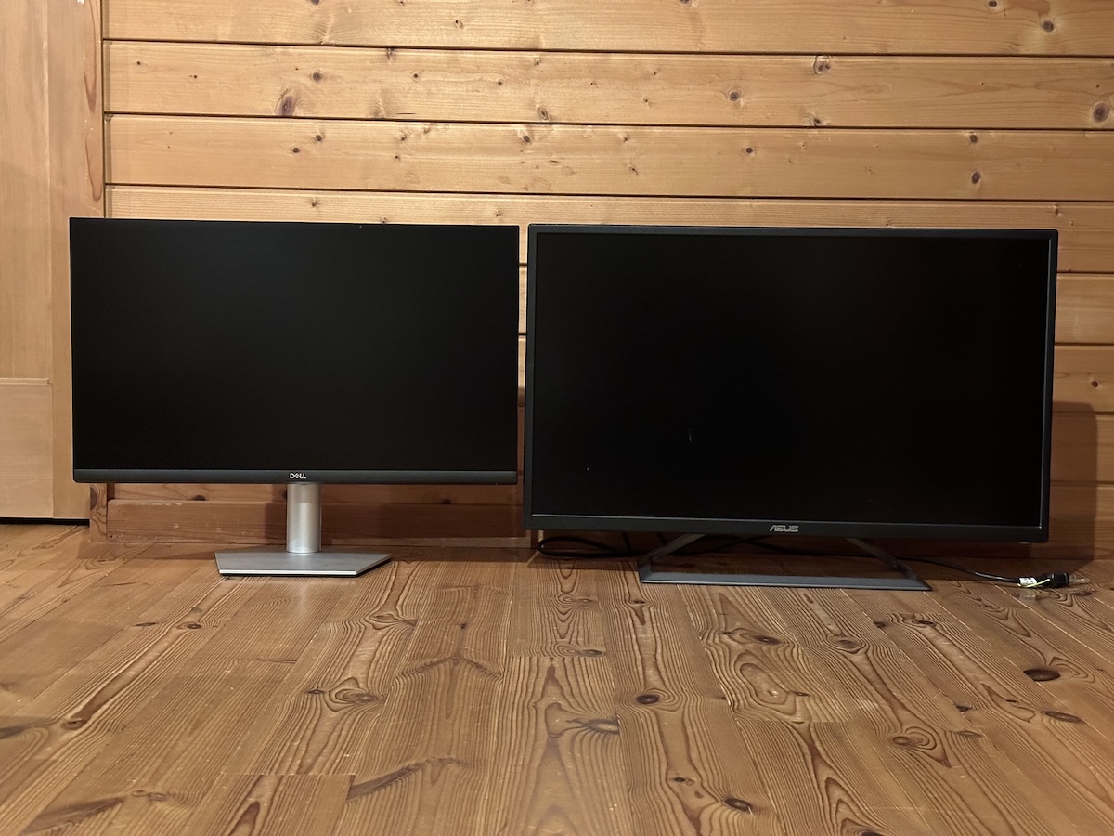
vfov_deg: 30.3
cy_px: 418
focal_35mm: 48
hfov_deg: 39.7
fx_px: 1545
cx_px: 557
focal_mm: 6.86
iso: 640
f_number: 1.78
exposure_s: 1/20
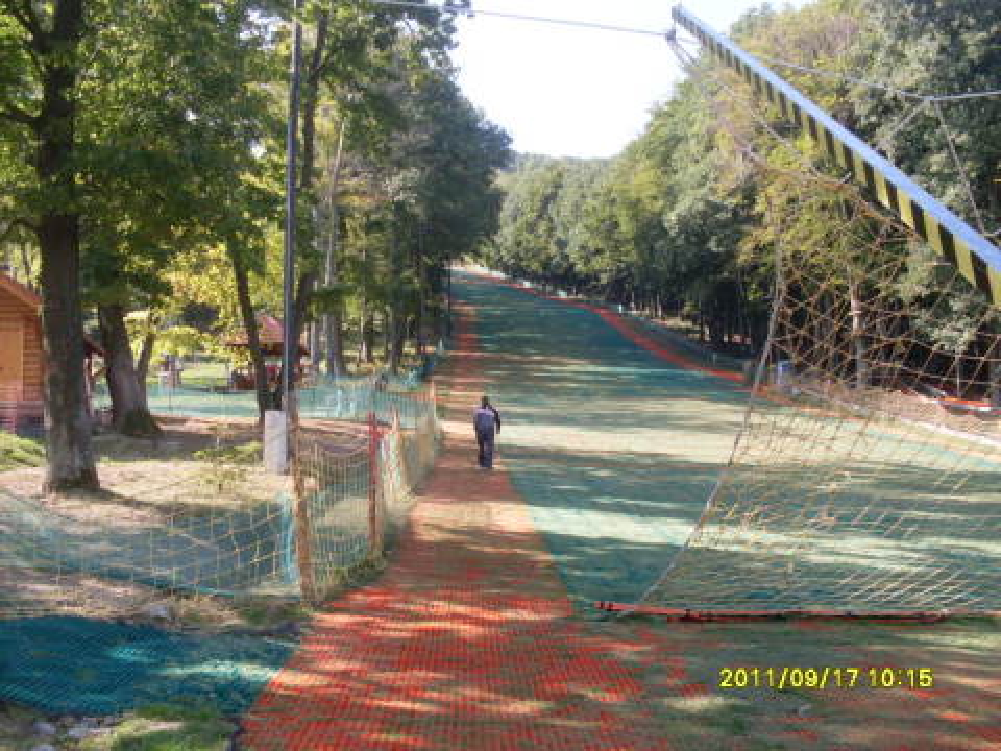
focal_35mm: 38
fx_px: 1099
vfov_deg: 37.7
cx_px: 500
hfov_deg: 49.0
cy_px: 376
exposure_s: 1/350
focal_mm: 6.3
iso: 80
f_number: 2.8
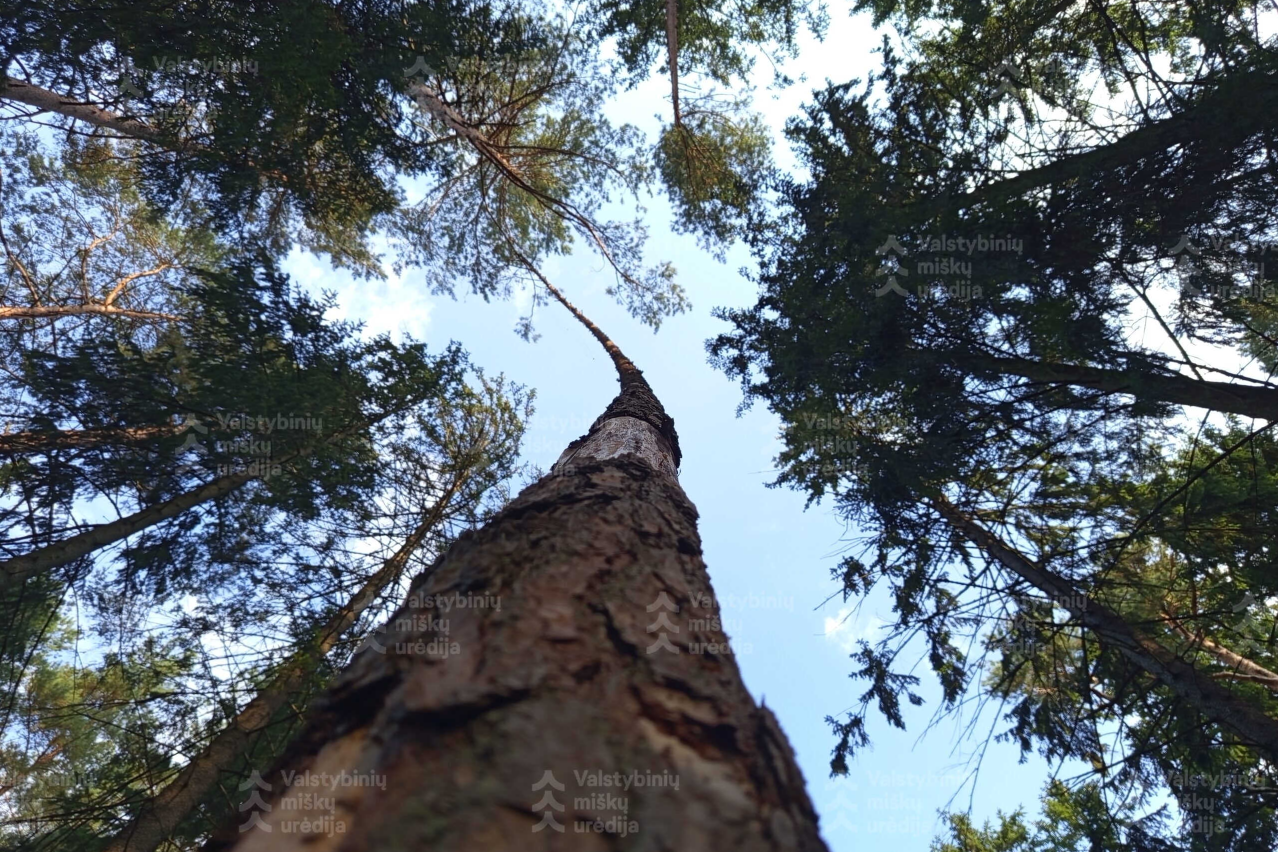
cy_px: 442
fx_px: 887
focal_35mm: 25
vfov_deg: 51.3
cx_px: 640
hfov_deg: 71.5
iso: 50
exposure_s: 1/183
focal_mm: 5.24
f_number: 1.7
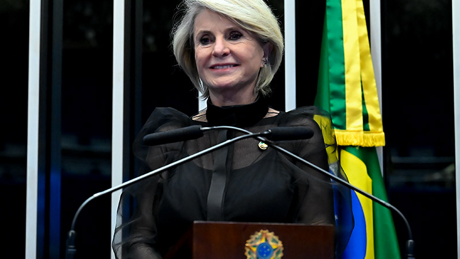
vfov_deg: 10.2
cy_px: 131
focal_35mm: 119
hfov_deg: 18.0
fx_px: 1451
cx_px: 230
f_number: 4
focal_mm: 70
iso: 6400
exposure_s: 1/160
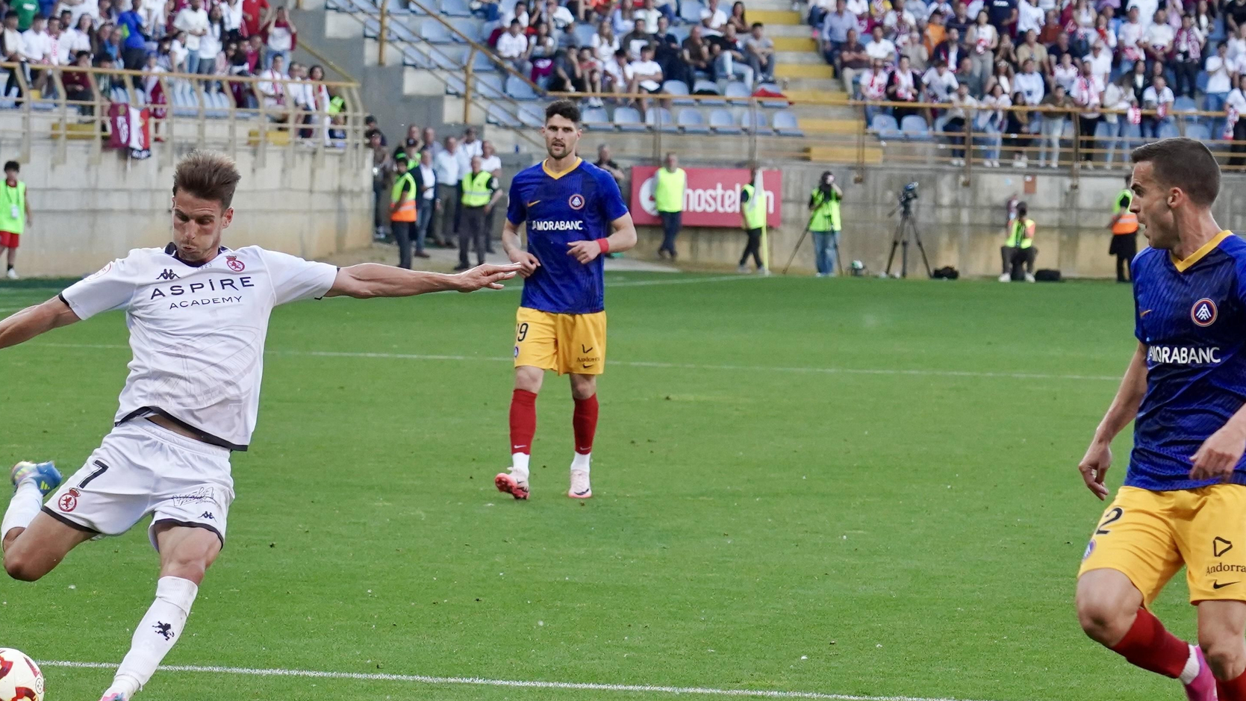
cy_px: 492
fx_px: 6509
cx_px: 561
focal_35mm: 197
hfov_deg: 10.9
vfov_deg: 6.2
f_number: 5.6
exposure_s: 1/800
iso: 2500
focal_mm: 105
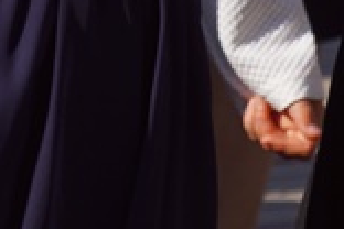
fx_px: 7818
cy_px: -475
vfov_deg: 1.7
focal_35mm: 818
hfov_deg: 2.5
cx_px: -13
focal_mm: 85
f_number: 6.3
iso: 100
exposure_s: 1/500
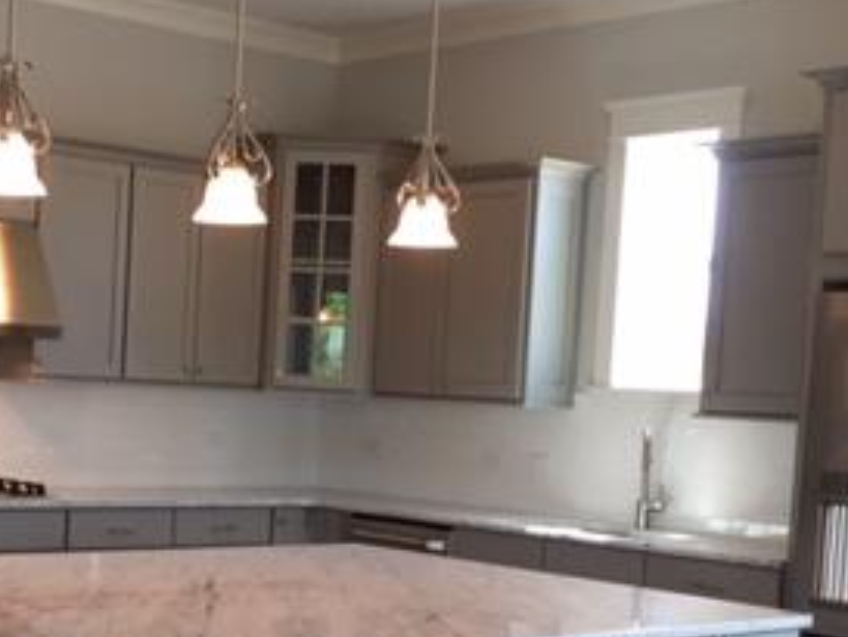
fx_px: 1667
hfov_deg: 28.0
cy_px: 485
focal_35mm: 68
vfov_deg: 21.4
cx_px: 177
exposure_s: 1/40
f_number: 2.2
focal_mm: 4.15
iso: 40
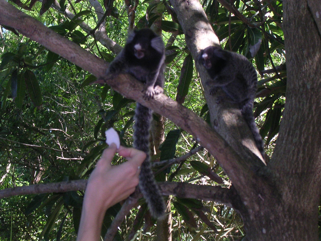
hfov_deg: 17.1
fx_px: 1066
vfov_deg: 12.9
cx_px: 160
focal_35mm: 115
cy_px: 120
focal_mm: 17.4
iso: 258
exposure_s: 1/60.1
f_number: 4.9
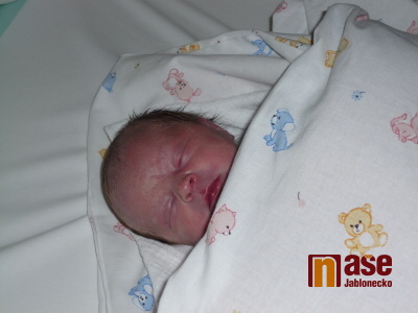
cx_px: 209
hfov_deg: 27.4
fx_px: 857
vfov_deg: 20.7
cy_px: 156
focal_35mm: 71
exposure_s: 1/50
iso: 100
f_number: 4.6
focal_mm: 15.2
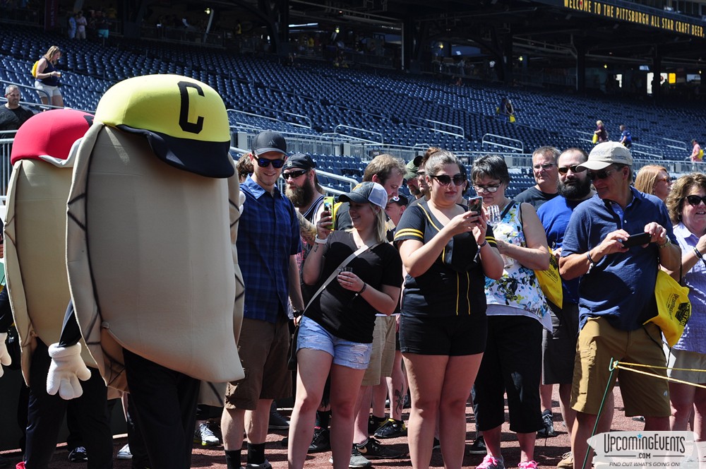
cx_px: 353
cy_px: 234
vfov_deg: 18.1
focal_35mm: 75
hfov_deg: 27.0
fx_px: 1469
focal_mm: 50
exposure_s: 1/500
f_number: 5
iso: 200
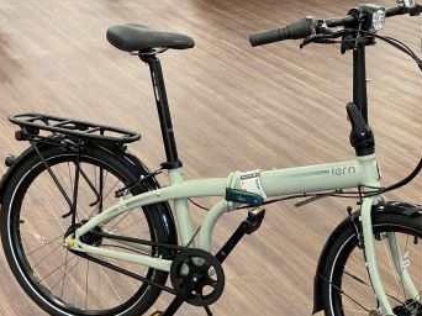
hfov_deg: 26.6
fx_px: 889
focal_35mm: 73
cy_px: 201
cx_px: 267
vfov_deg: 20.1
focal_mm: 6
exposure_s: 1/50
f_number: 2
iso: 160
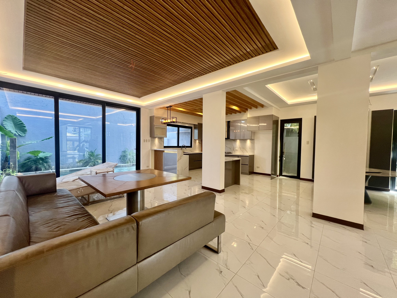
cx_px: 198
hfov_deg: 106.2
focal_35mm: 13
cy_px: 149
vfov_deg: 89.9
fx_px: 149
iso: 100
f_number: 1.8
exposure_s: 1/120
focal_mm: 1.57
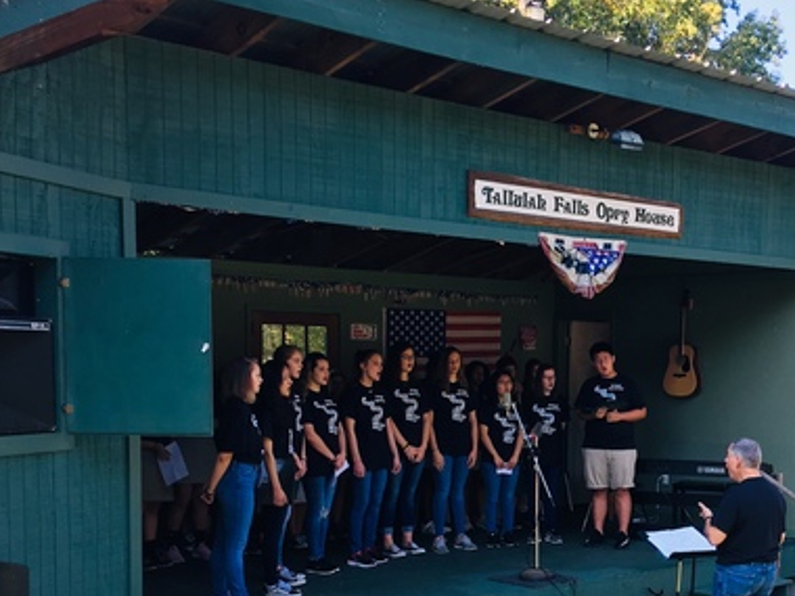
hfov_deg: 34.5
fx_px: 1263
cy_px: 464
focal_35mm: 55
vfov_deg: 26.1
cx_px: 554
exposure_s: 1/211
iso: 25
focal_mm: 4.15
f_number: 2.2
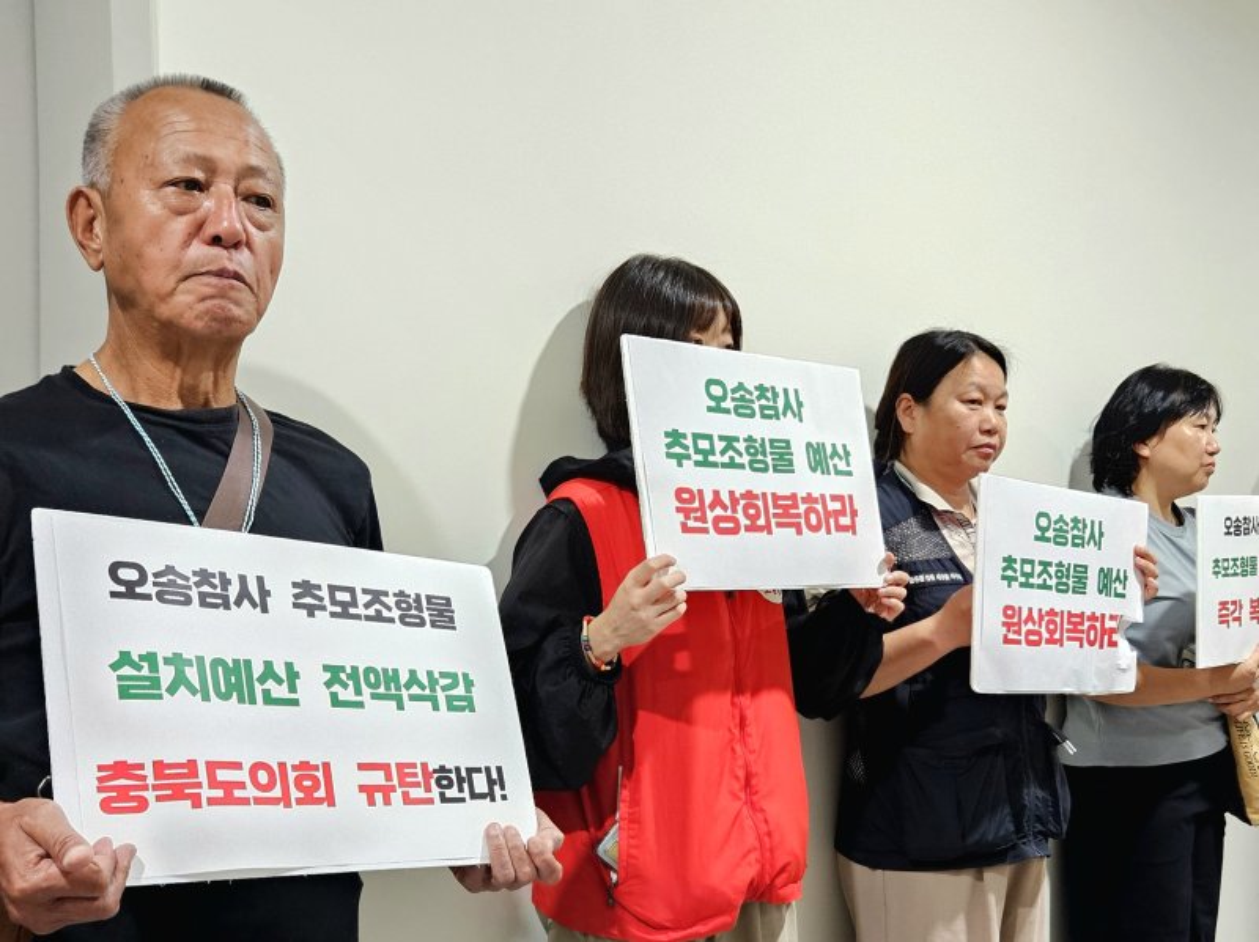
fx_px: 836
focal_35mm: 23
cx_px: 630
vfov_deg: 58.8
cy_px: 471
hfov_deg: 74.0
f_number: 1.8
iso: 640
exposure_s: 1/60
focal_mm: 5.4
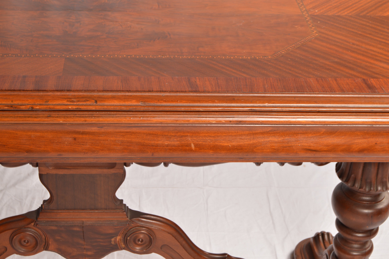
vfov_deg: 20.1
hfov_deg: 29.9
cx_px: 194
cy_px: 130
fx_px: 729
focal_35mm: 68
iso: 200
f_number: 10
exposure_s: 1/125
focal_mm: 45
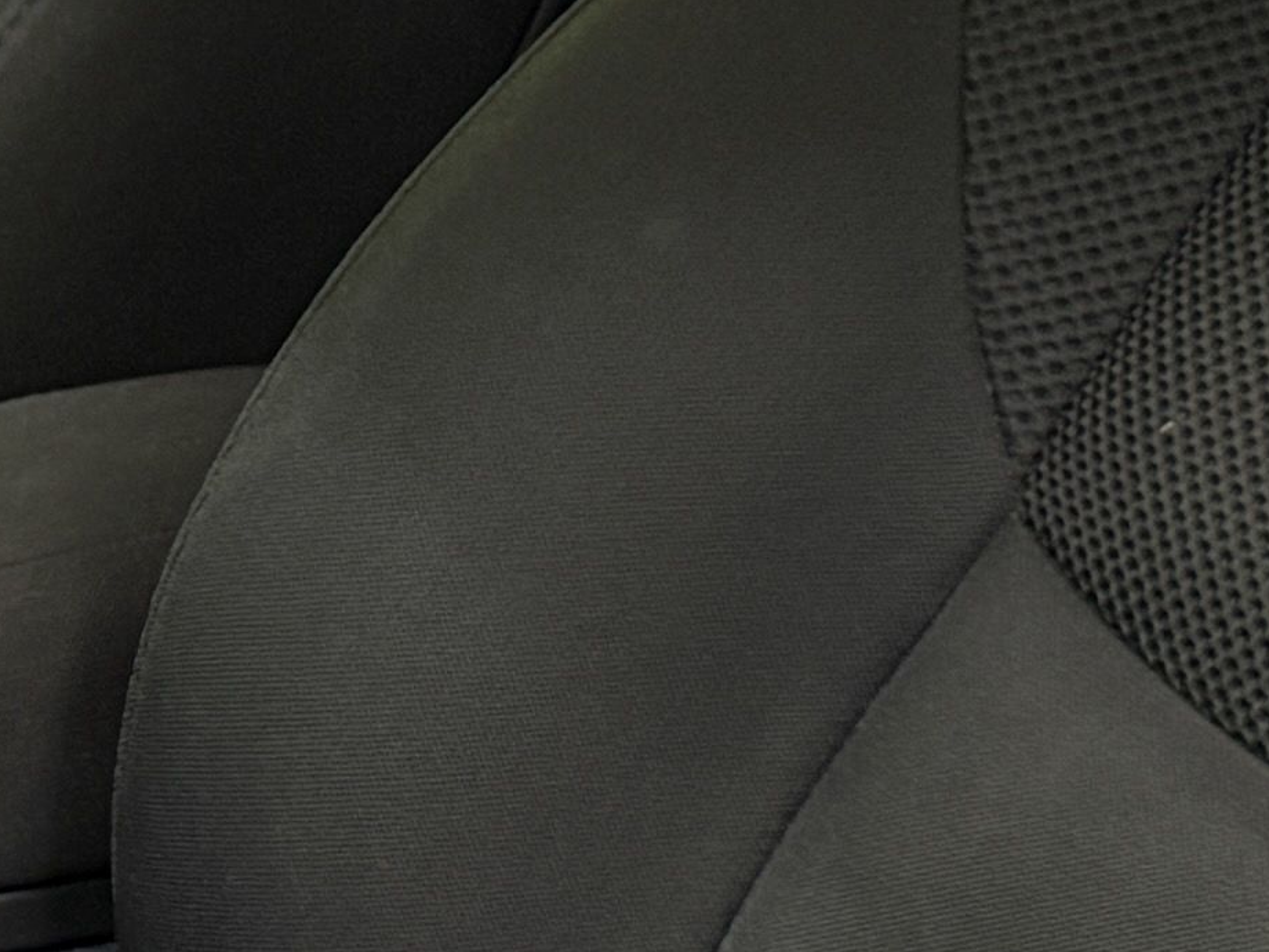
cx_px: -646
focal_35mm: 149
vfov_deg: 9.9
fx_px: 5462
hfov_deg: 12.6
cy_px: 279
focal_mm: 6.76
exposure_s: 1/50
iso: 250
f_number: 1.78
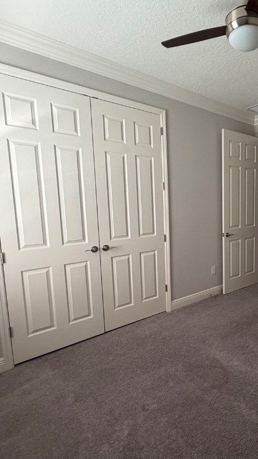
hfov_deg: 48.4
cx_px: 228
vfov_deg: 83.9
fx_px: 256
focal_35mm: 21
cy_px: 230
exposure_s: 1/121
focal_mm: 2.22
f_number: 2.2
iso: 250
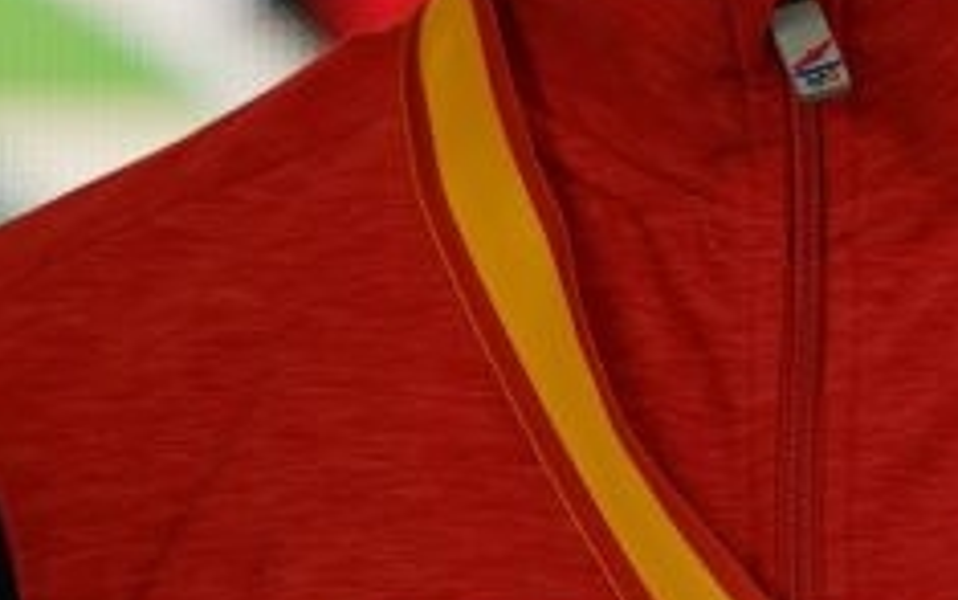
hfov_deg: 1.0
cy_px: 494
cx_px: 709
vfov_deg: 0.6
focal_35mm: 2078
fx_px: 54267
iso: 2000
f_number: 2.8
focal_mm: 400
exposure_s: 1/500
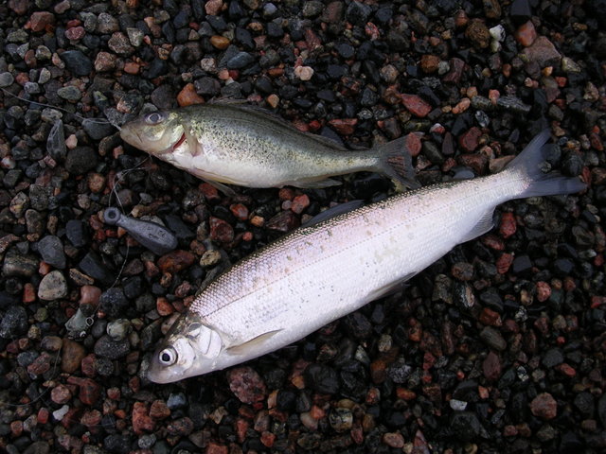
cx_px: 303
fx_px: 665
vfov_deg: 37.7
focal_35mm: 38
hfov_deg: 49.0
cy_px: 227
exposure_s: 1/210
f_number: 2.8
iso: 50
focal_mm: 5.8
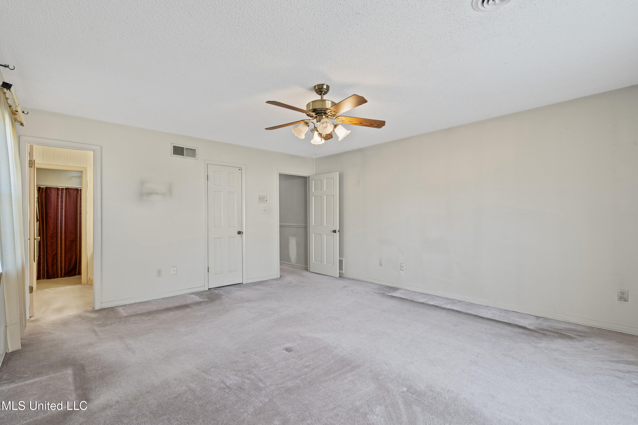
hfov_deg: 96.7
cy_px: 212
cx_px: 319
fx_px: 284
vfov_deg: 73.7
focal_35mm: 16
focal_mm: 16
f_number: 9
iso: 800
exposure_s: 1/2.5
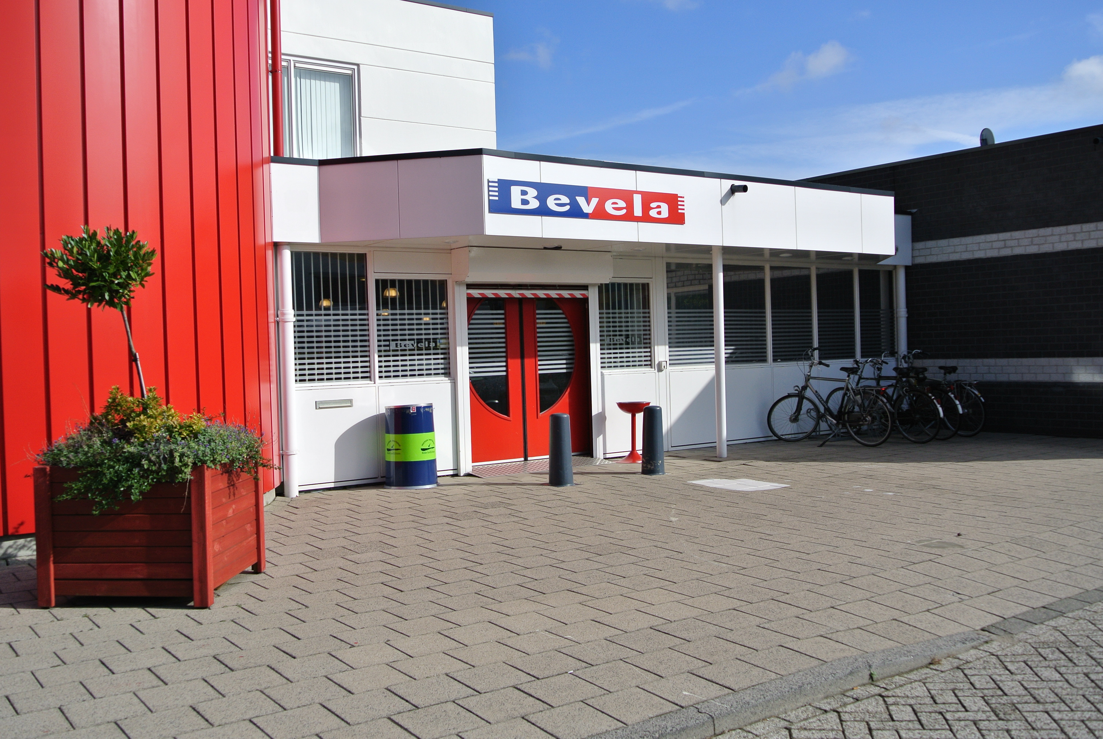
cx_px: 552
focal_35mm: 35
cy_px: 370
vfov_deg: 38.0
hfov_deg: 54.4
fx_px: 1074
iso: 100
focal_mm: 13.1
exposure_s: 1/800
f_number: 5
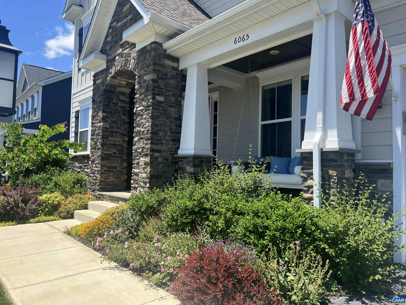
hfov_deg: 67.3
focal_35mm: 26
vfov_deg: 53.1
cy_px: 152
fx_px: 305
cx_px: 203
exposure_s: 1/2045
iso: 50
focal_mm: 5.7
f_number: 1.5
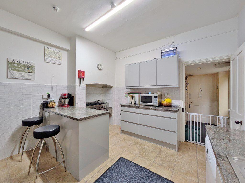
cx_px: 122
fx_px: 99
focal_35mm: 14
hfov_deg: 102.1
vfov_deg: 85.6
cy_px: 92
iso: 61
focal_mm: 1.83
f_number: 2.2
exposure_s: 1/50
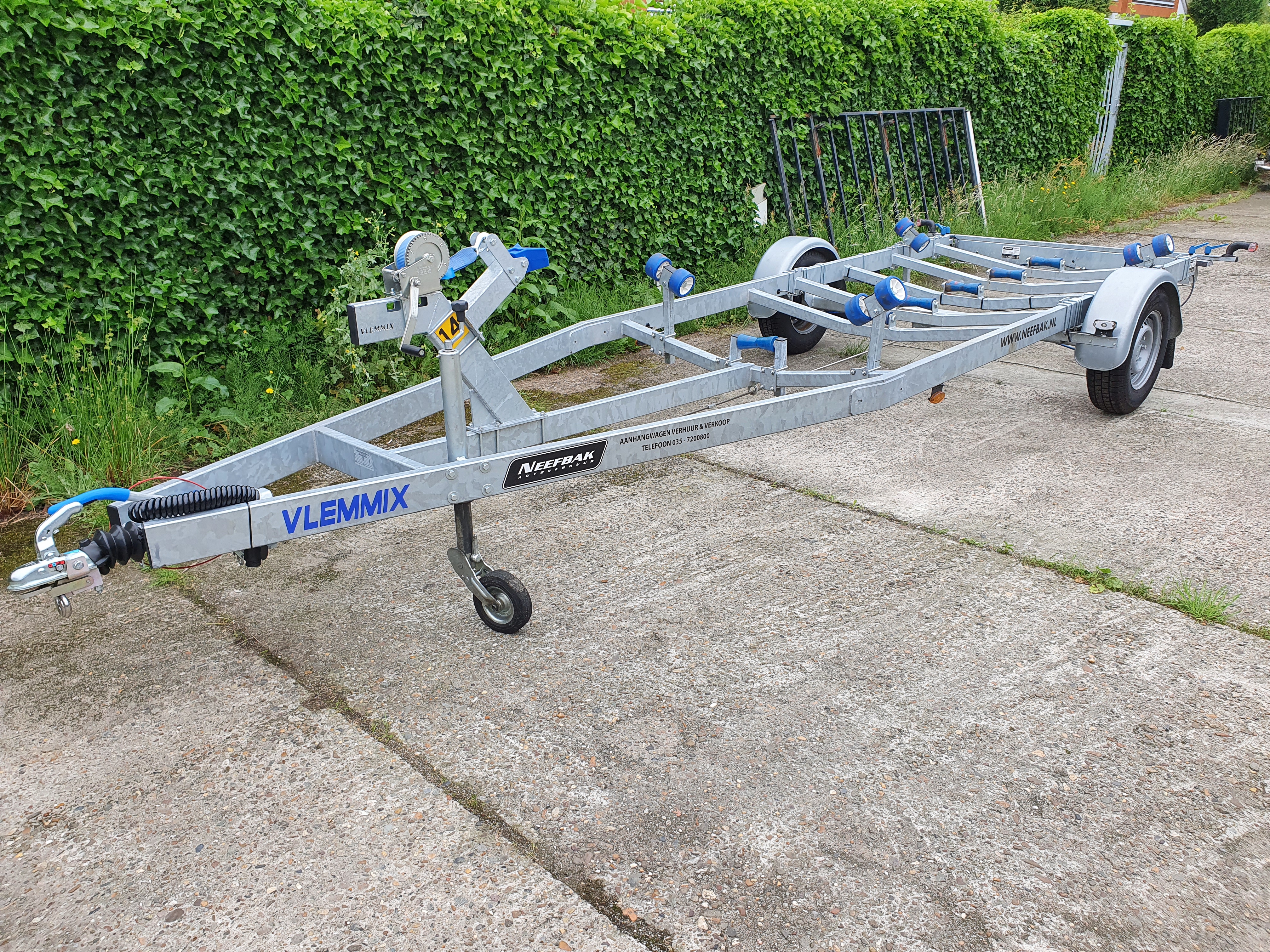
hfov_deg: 67.3
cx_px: 635
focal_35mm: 26
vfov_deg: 53.1
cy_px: 476
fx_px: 954
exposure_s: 1/359
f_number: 2.4
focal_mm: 4.32
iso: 50
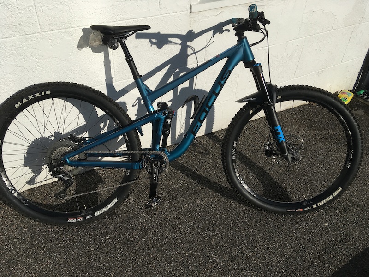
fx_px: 309
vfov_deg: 48.2
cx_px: 184
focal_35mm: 29
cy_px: 138
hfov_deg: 61.7
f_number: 2.2
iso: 25
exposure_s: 1/3344
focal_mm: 4.15
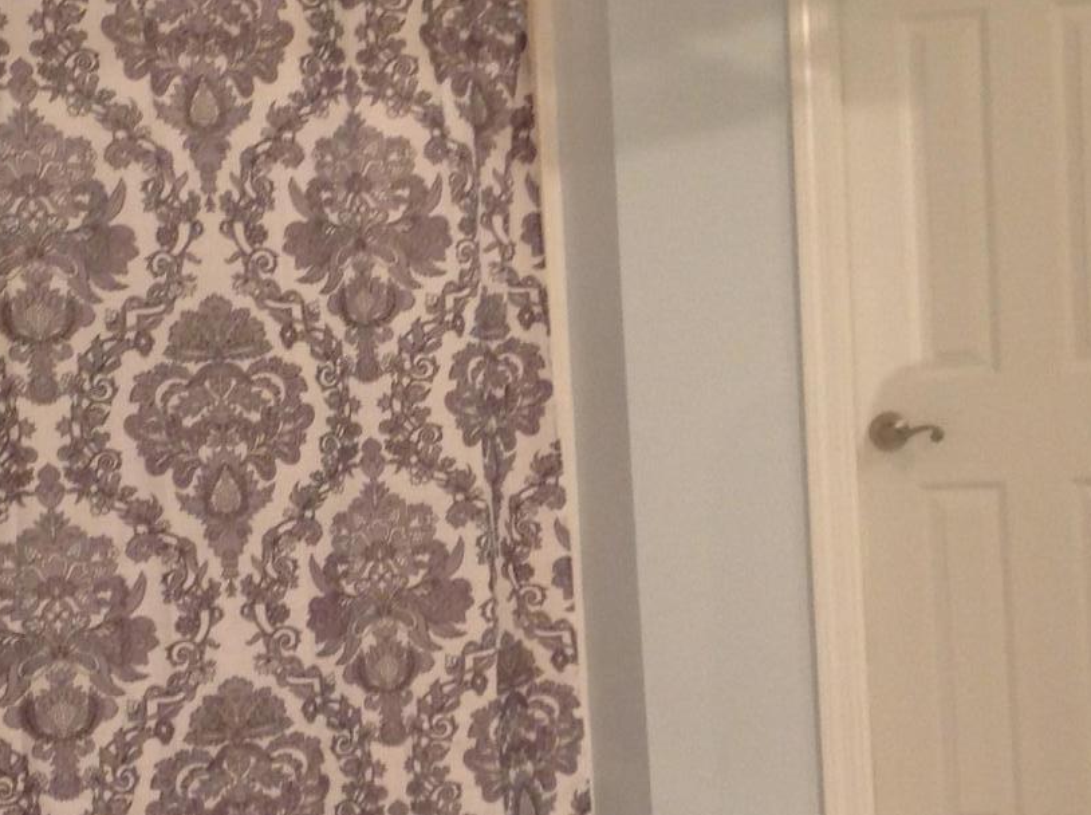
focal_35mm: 86
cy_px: 463
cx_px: 433
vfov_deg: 17.1
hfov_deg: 22.8
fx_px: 2706
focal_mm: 4.28
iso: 100
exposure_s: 1/15
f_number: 2.4
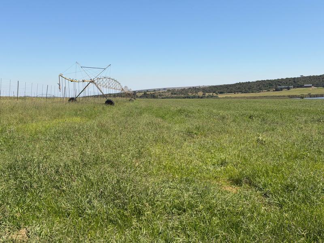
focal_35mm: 48
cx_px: 162
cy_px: 122
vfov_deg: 30.3
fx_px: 449
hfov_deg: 39.7
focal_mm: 6.76
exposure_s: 1/5587
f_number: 1.78
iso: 64
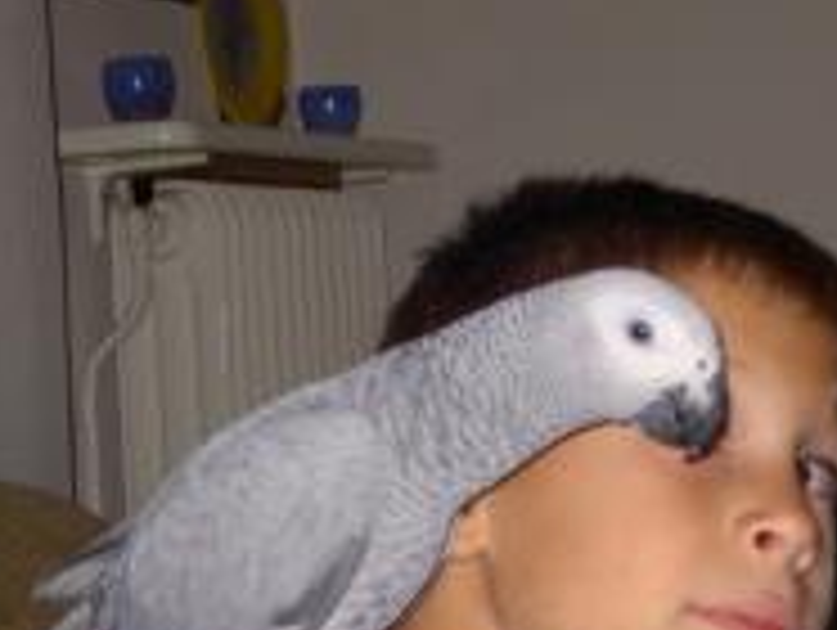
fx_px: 3123
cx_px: 459
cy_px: 508
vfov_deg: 11.5
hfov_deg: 15.3
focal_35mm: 129
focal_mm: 9.9
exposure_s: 1/100
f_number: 3.8
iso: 50
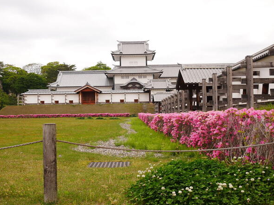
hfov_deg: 42.1
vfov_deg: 32.2
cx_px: 135
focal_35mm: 45
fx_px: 356
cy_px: 104
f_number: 8
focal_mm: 22
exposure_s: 1/60
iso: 400
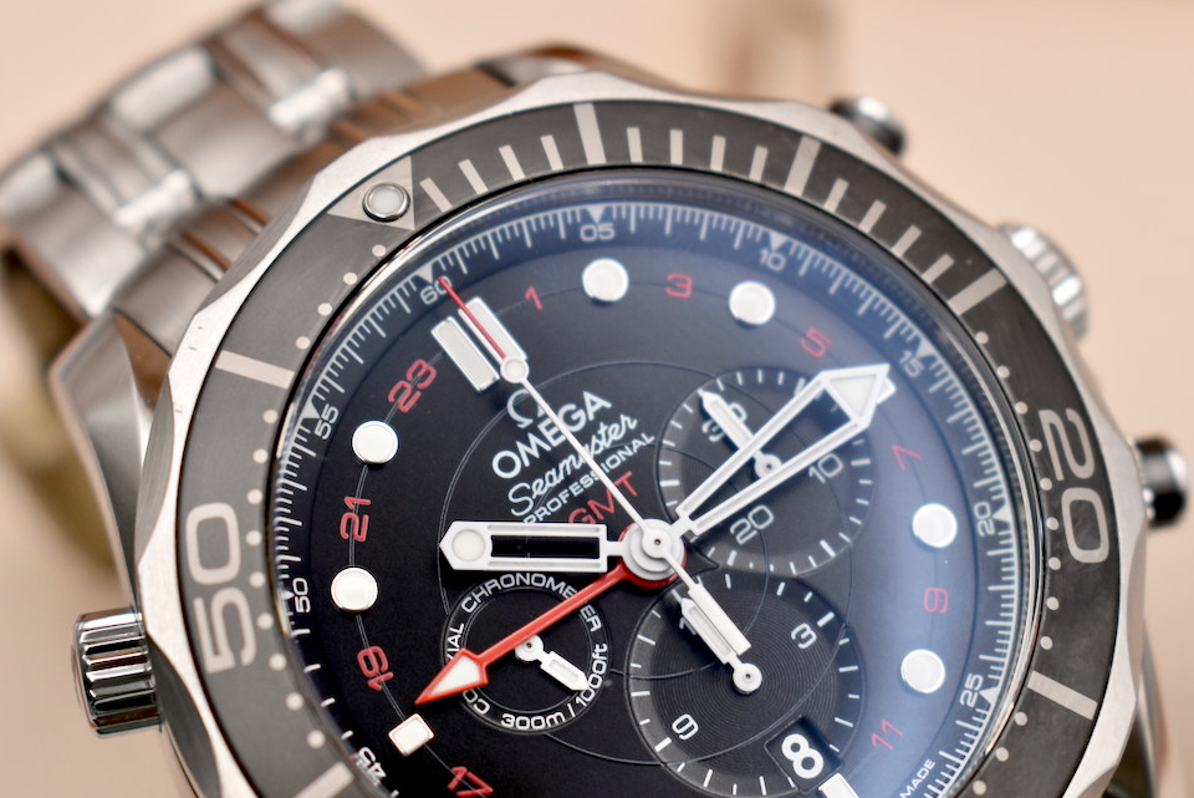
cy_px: 518
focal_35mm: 92
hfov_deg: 22.1
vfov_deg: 14.9
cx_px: 622
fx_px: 3053
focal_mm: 46
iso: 400
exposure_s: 1/125
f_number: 6.3
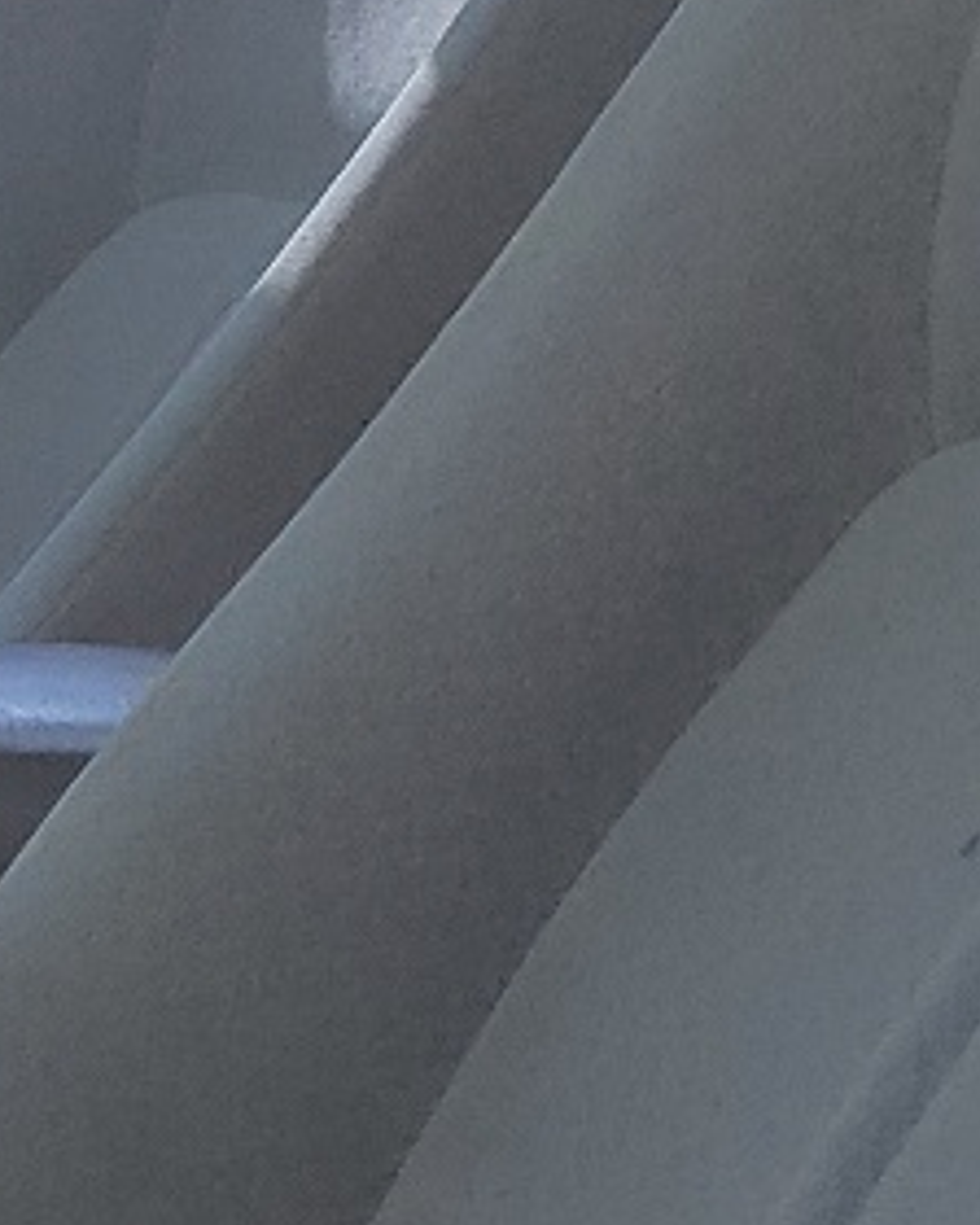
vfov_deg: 13.2
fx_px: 5257
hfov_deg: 8.6
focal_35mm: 145
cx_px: -2096
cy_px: 949
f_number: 1.5
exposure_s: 1/2000
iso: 50
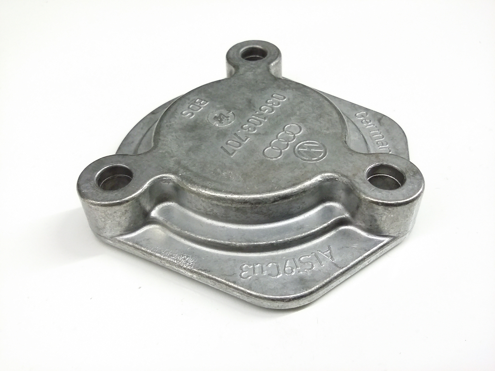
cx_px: 248
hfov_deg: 56.8
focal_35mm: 32
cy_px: 186
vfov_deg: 44.2
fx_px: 458
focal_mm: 3.4
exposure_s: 1/15
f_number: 2.4
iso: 320
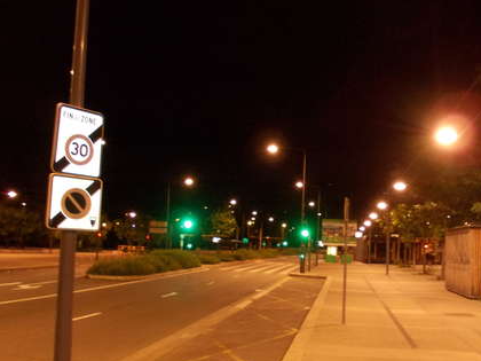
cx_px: 306
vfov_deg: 35.9
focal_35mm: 40
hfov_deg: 46.3
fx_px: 556
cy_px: 211
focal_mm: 4
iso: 200
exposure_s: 1/2.5
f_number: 2.7
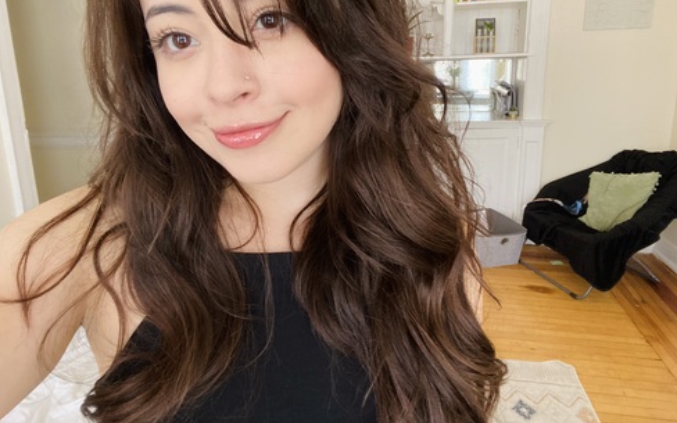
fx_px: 461
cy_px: 164
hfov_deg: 72.5
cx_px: 344
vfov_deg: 48.9
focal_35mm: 25
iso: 200
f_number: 2.2
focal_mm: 2.71
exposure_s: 1/60
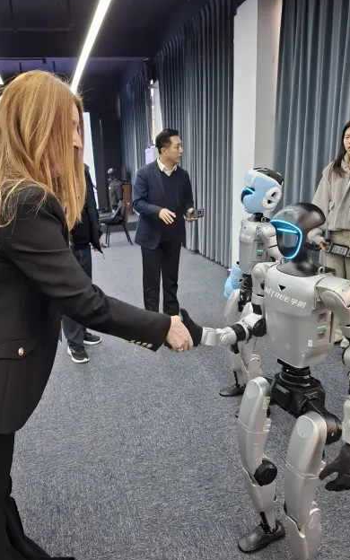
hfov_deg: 49.0
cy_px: 278
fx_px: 382
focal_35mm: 25
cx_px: 141
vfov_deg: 72.5
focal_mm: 5.54
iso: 250
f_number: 1.8
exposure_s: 1/50
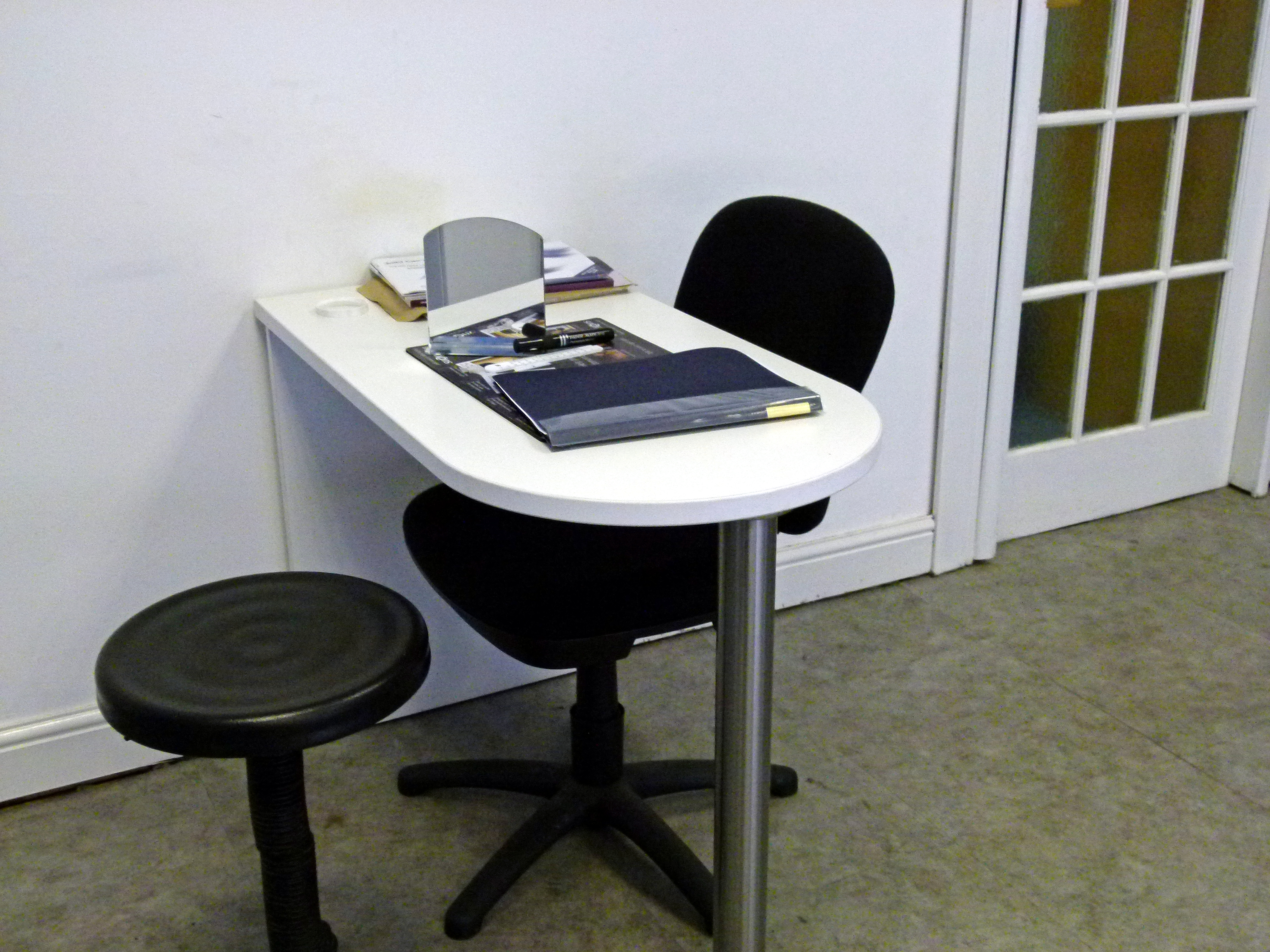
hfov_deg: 47.9
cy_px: 476
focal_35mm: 39
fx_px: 1431
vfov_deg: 36.8
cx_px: 635
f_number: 3.1
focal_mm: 7.1
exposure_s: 1/60
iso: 400
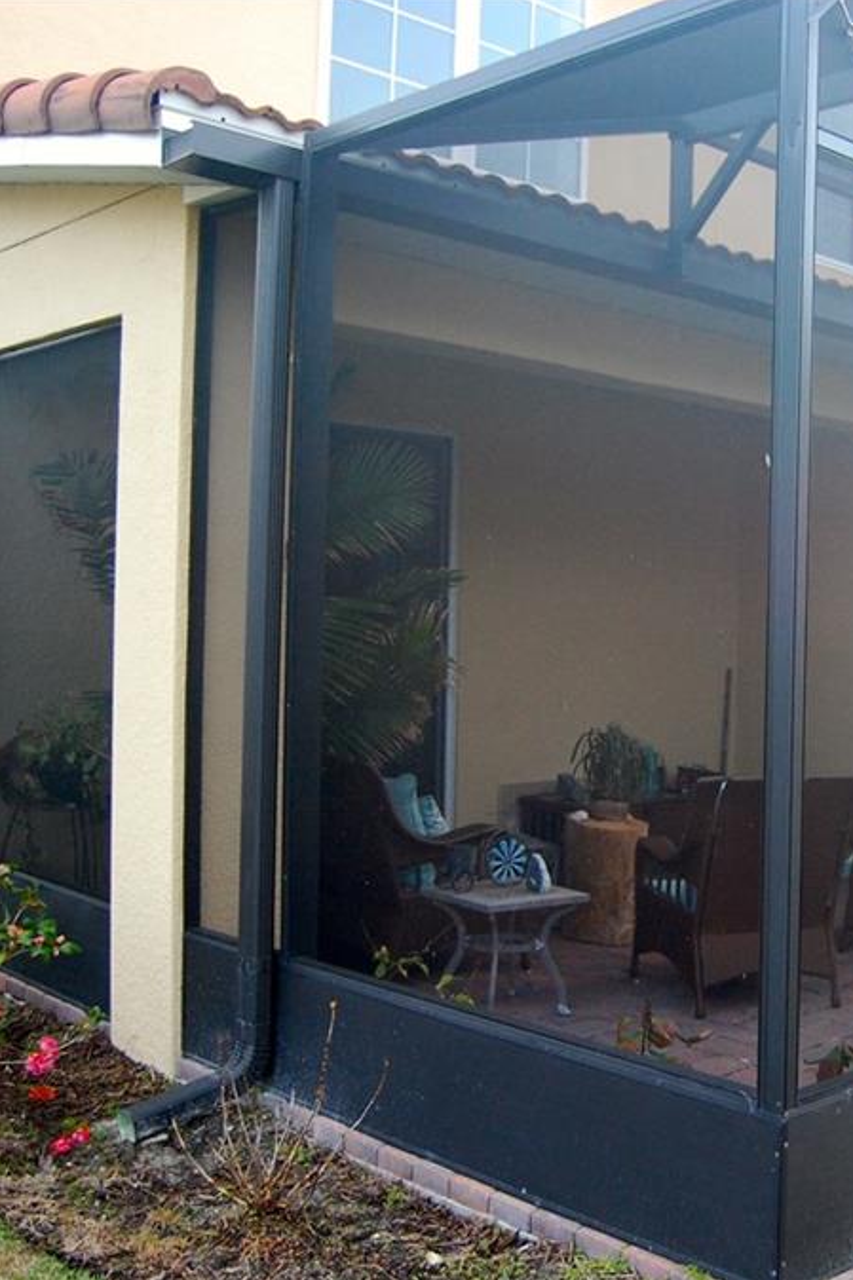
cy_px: 638
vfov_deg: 47.4
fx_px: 1458
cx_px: 728
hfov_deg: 31.4
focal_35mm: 41
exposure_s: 1/250
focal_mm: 18
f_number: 3.5
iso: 800
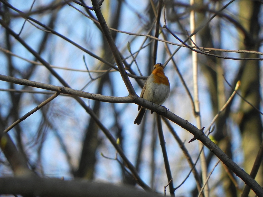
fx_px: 5151
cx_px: 132
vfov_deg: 2.2
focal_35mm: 678
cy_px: 98
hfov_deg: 2.9
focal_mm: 120
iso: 160
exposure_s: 1/220
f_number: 5
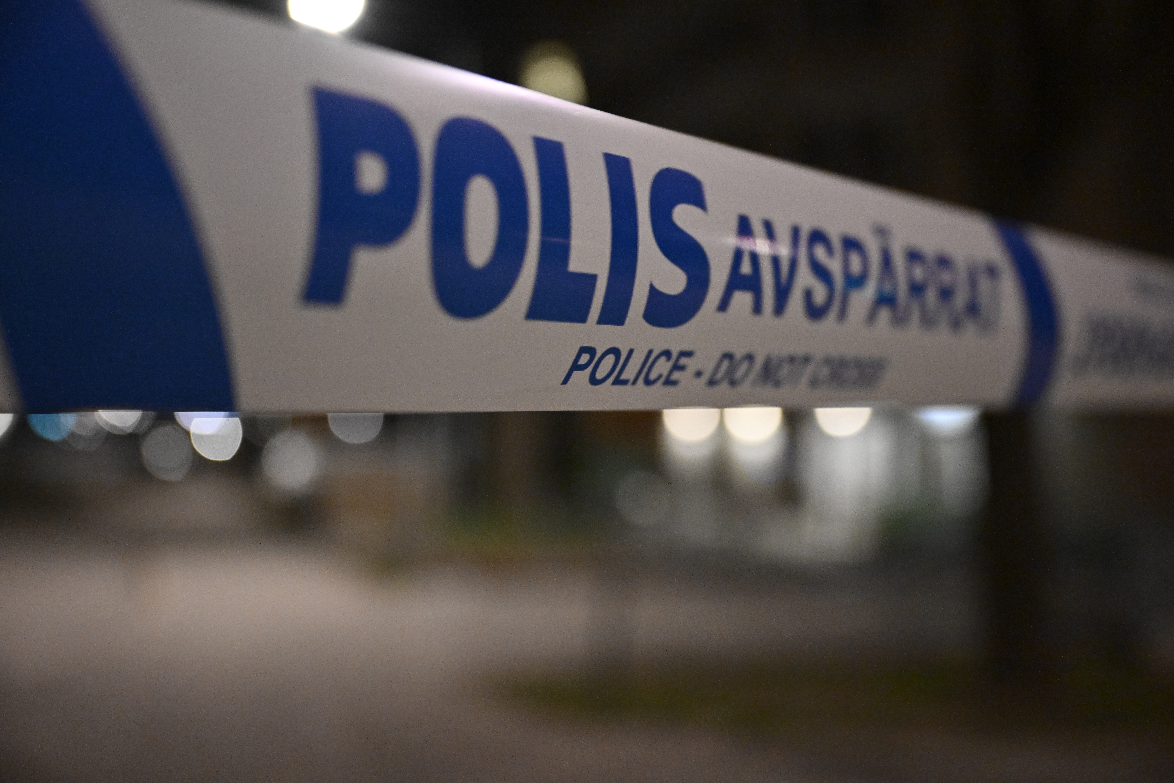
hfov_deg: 51.9
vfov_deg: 35.9
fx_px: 1207
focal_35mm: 37
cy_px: 392
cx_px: 587
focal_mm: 37
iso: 4000
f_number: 2.8
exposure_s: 1/160
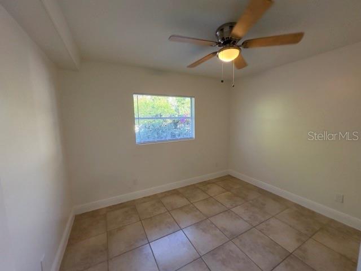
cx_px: 180
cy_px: 136
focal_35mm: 14
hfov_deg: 102.1
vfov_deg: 85.7
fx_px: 146
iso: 200
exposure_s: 1/120
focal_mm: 2.22
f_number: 2.2
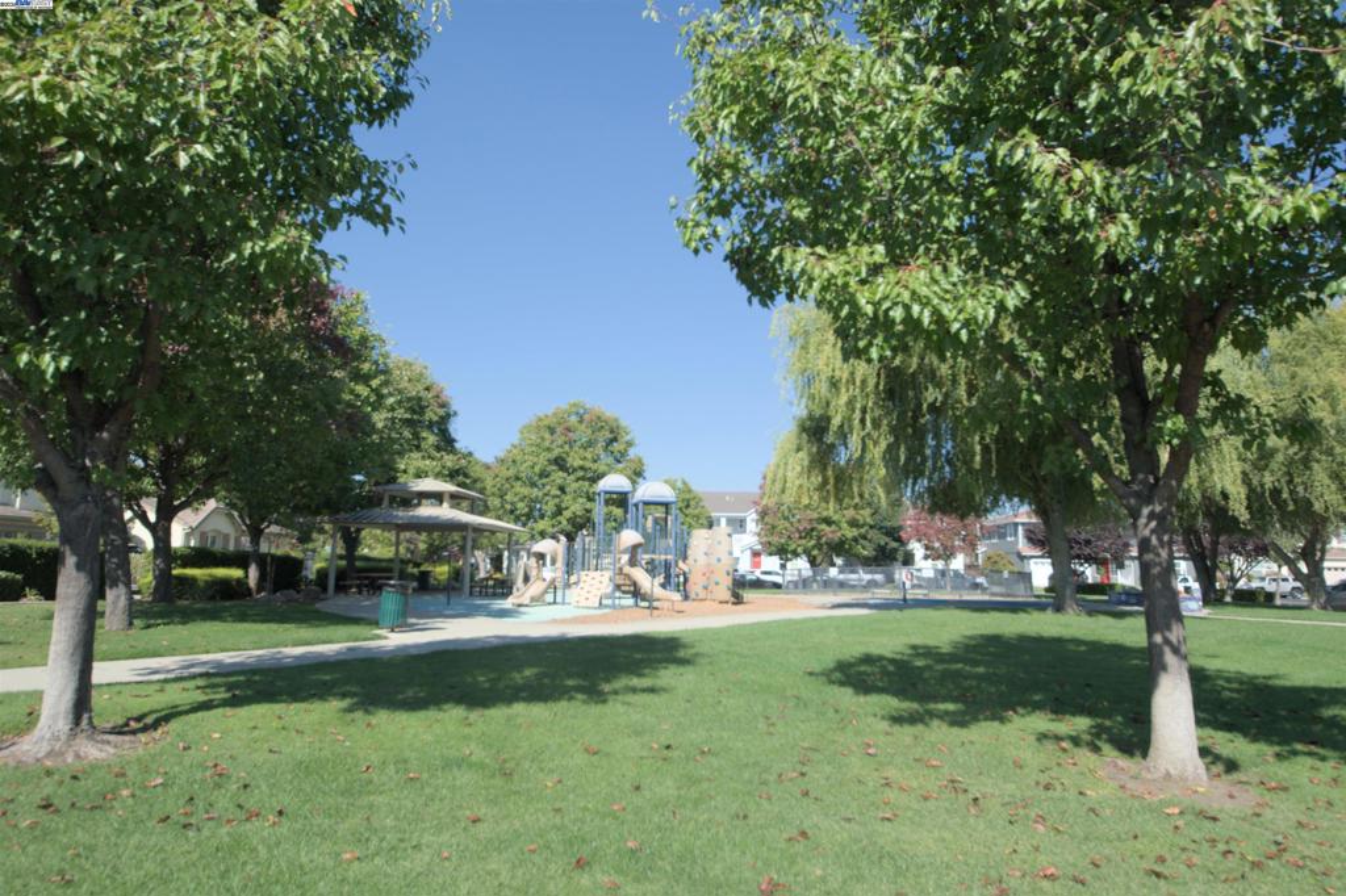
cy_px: 448
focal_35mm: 24
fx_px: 897
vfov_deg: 53.1
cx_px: 673
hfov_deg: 73.8
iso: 100
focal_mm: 16
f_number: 9
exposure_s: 1/320
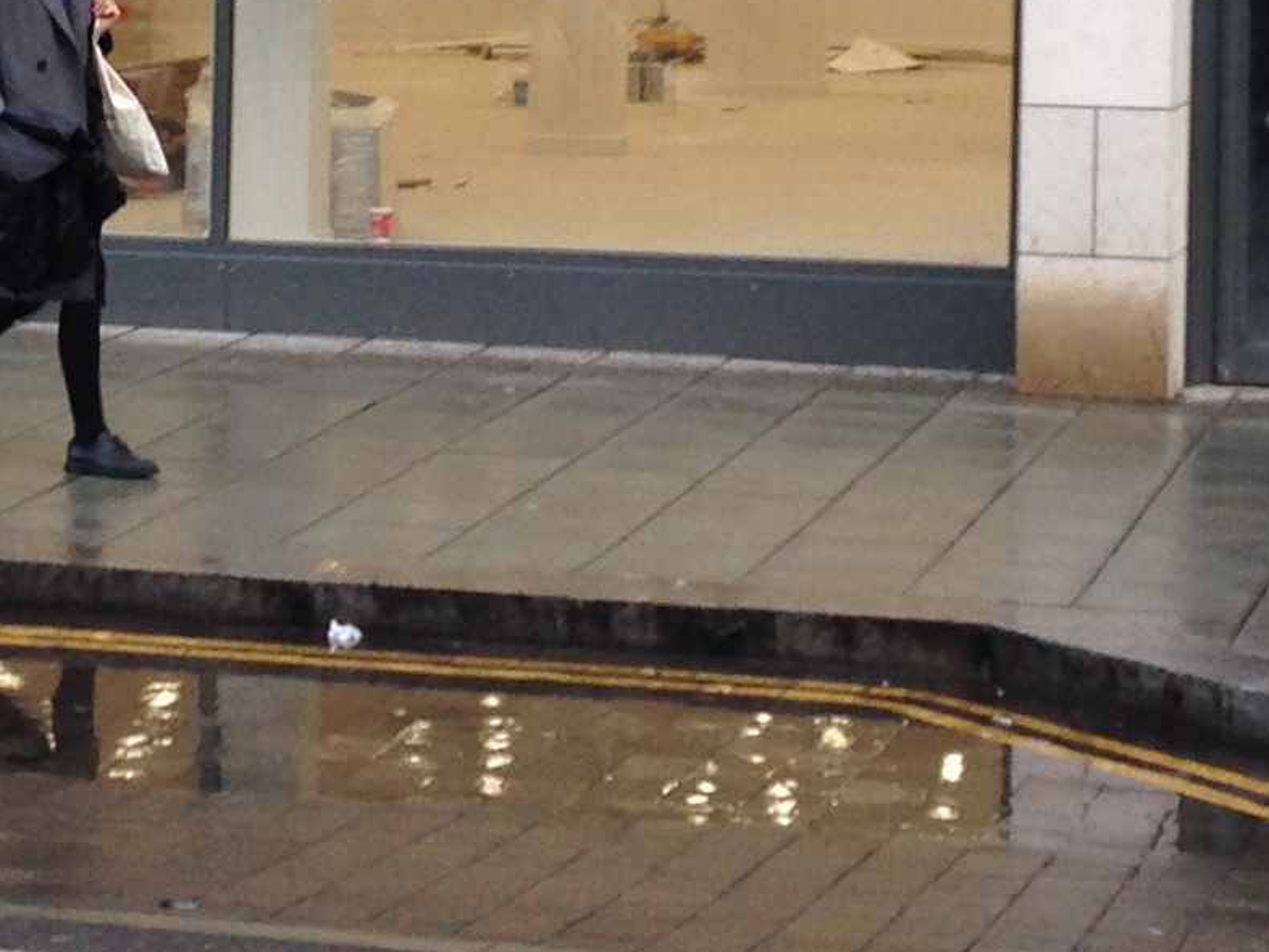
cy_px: -139
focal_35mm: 137
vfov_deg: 10.7
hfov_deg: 14.3
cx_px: 153
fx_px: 5024
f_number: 2.4
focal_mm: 4.12
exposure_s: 1/120
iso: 50
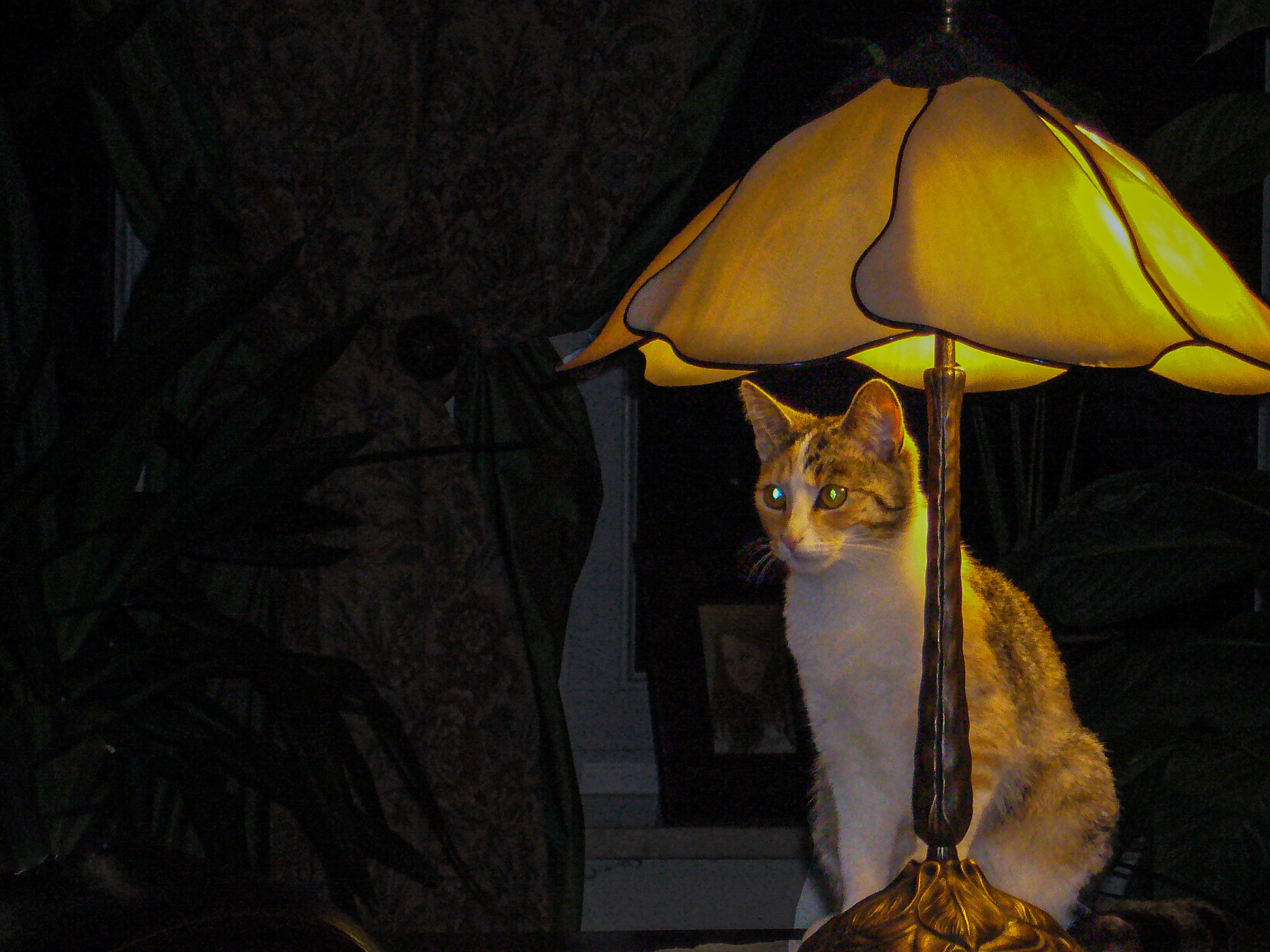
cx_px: 834
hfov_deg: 13.6
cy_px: 584
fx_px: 5319
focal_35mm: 145
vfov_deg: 10.2
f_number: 5
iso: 400
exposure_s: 1/60
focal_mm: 17.4
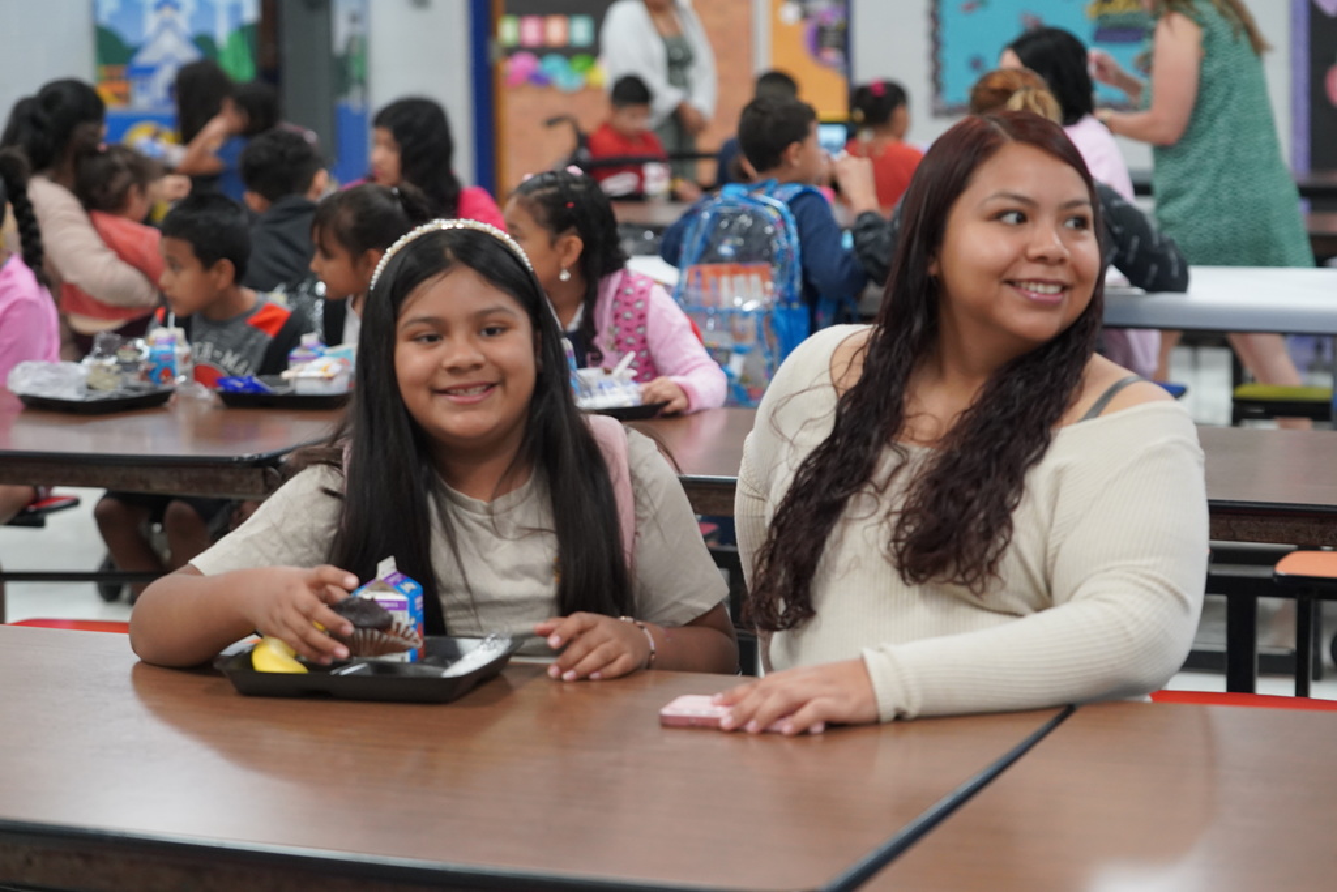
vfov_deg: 16.5
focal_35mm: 83
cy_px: 446
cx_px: 668
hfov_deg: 24.5
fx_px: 3083
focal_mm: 83
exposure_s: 1/160
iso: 4000
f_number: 4
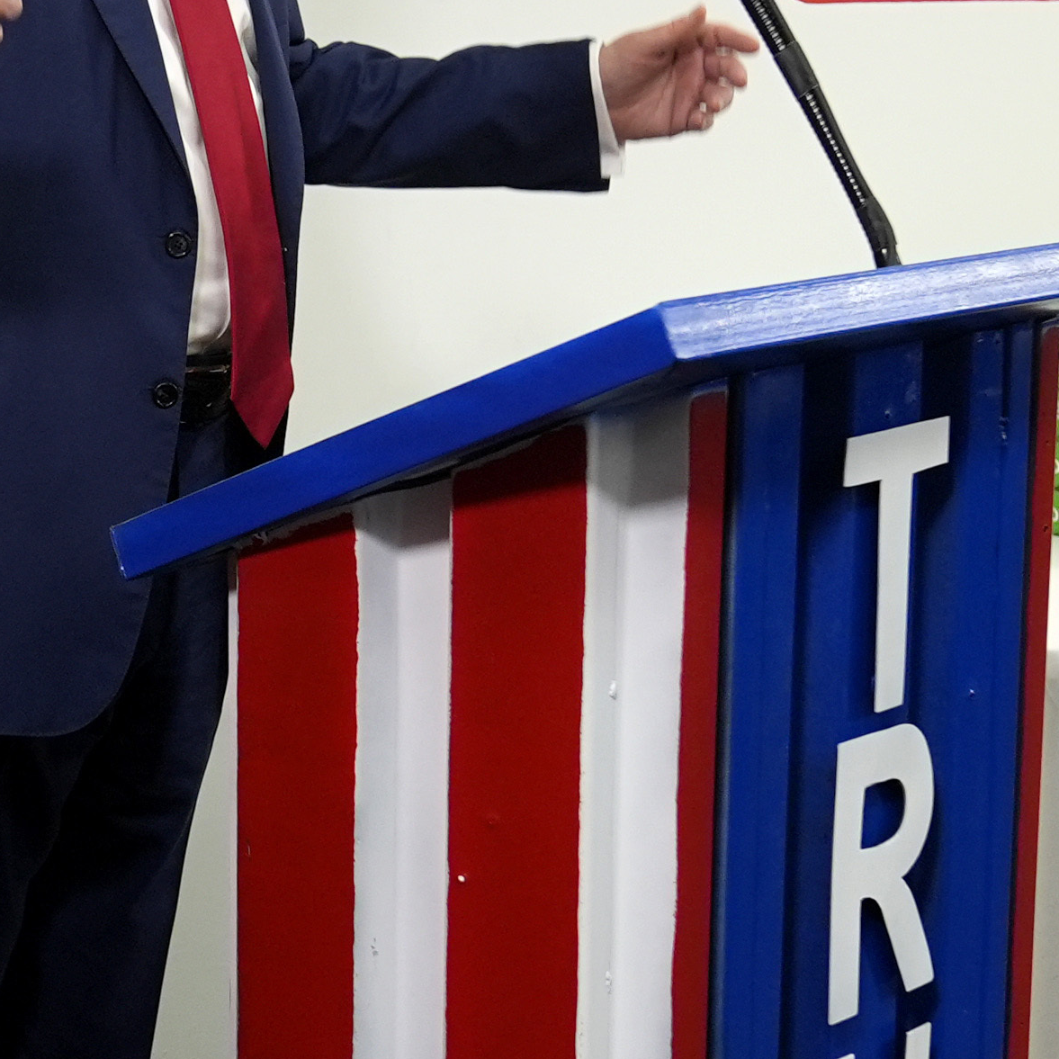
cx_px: 17
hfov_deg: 16.4
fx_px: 3600
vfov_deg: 16.7
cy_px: 431
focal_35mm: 104
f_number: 2.8
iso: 800
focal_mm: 24
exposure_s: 1/400
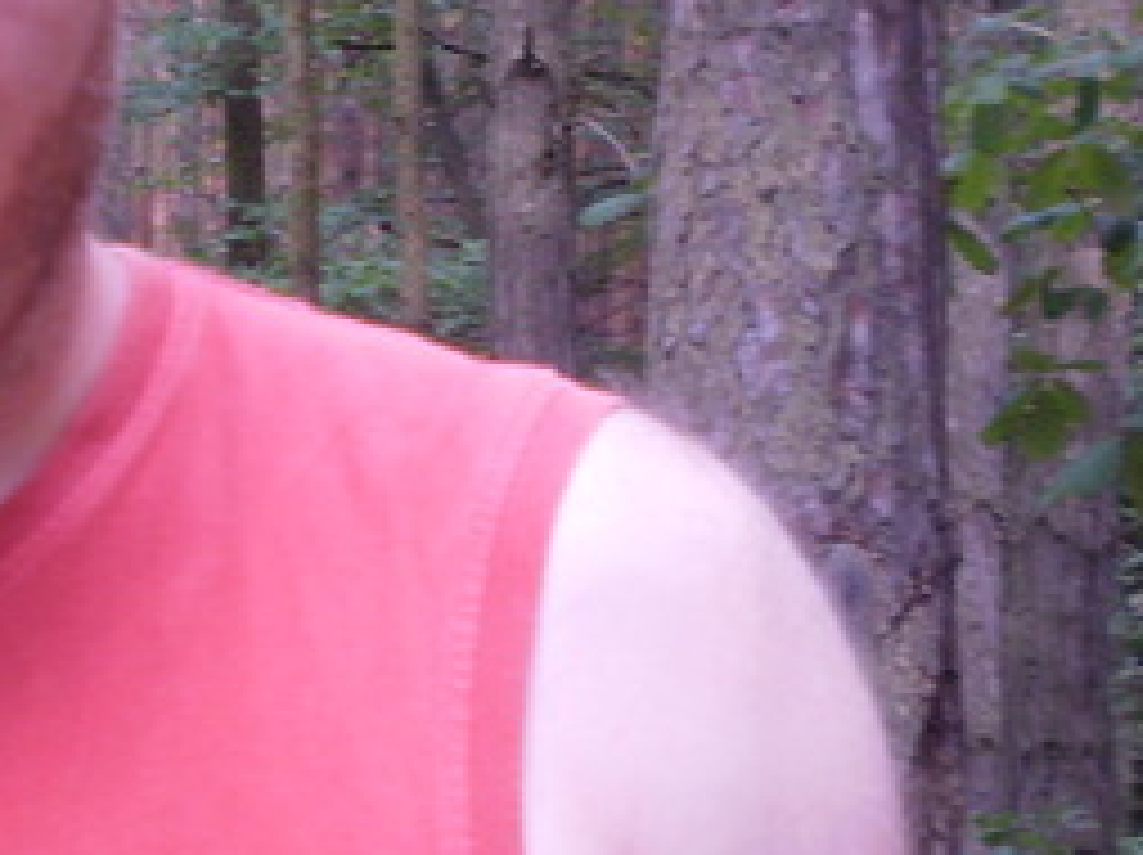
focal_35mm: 167
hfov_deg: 11.7
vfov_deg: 8.9
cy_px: 234
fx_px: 5509
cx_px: 22
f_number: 3.9
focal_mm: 9.3
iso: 80
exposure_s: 1/40
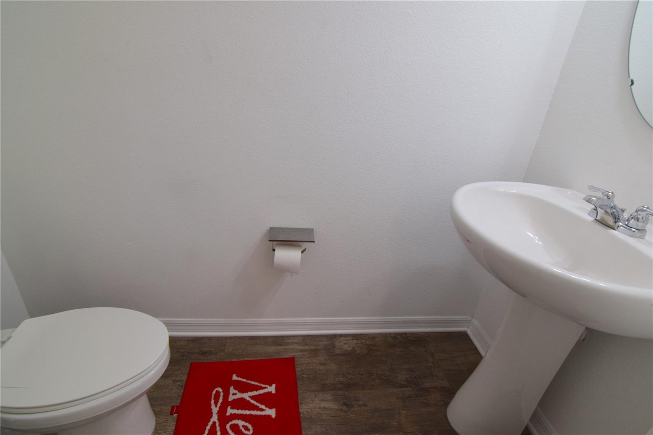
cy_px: 218
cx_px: 326
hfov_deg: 95.0
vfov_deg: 72.0
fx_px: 299
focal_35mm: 16
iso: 1000
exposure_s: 1/60
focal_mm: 11
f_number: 8
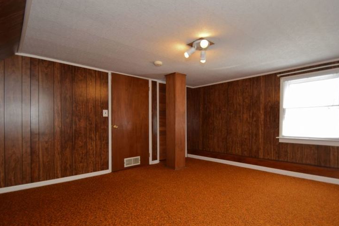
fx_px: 169
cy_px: 119
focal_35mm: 18
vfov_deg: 67.3
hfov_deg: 89.5
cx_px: 193
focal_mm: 10
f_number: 3.5
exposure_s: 1/30
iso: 125
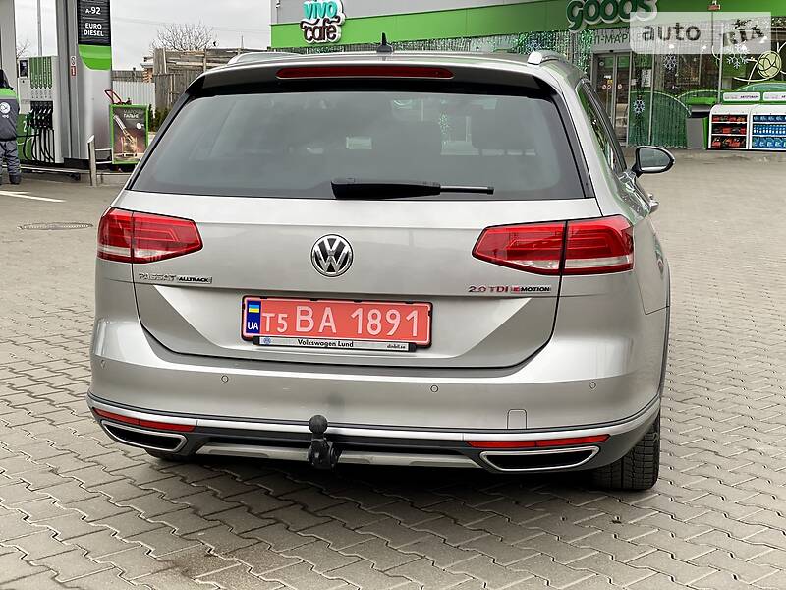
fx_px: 1181
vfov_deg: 28.0
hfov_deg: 36.8
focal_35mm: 52
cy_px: 295
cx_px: 393
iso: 32
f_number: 2
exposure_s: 1/122
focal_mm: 6
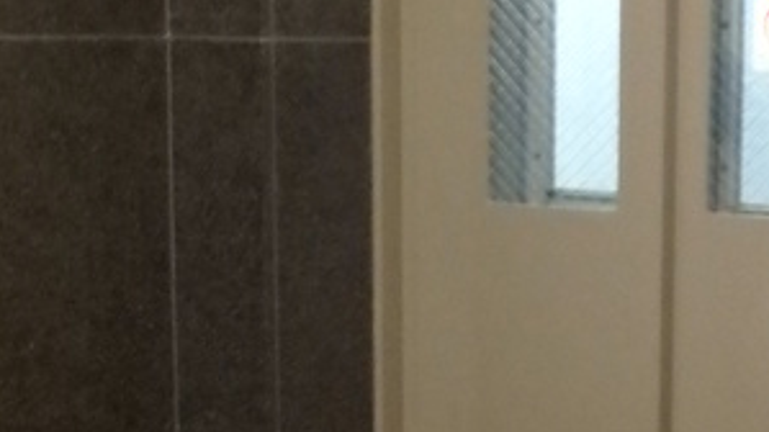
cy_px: 231
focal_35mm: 79
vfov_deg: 15.3
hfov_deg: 26.4
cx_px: 606
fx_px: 1610
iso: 1600
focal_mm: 5.6
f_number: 4.7
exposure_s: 1/4
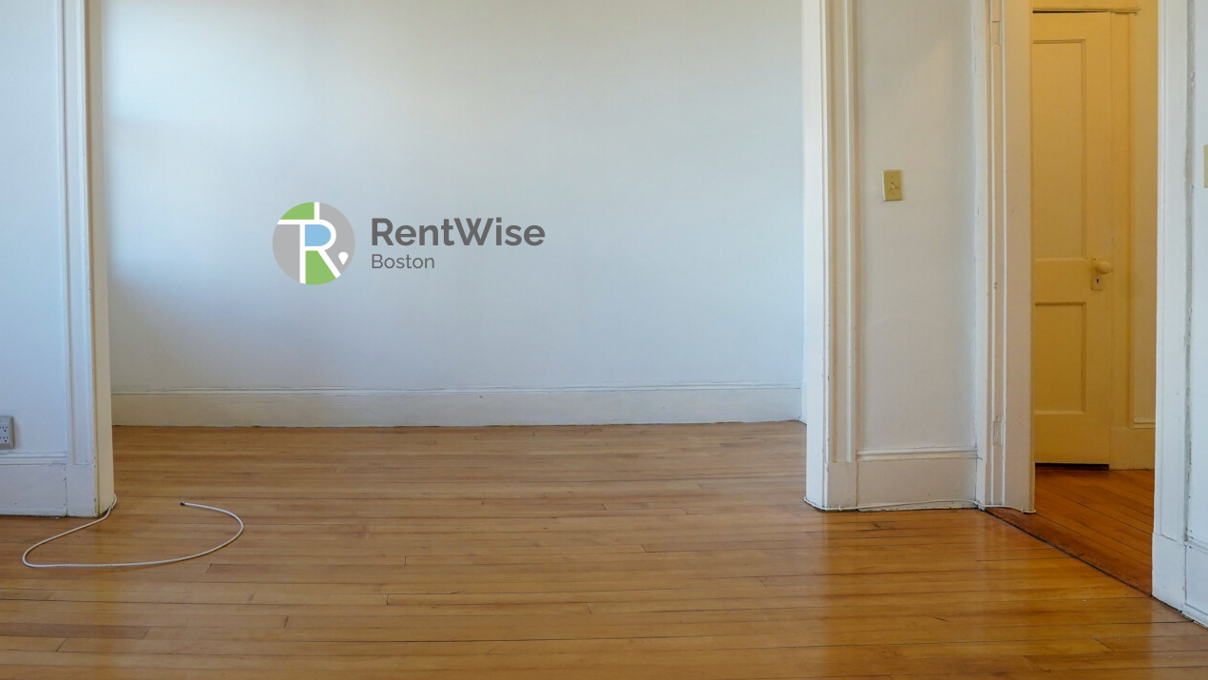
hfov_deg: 68.1
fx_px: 865
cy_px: 243
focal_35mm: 27
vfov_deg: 42.5
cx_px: 412
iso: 1000
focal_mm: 16
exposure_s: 1/80
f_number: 6.3
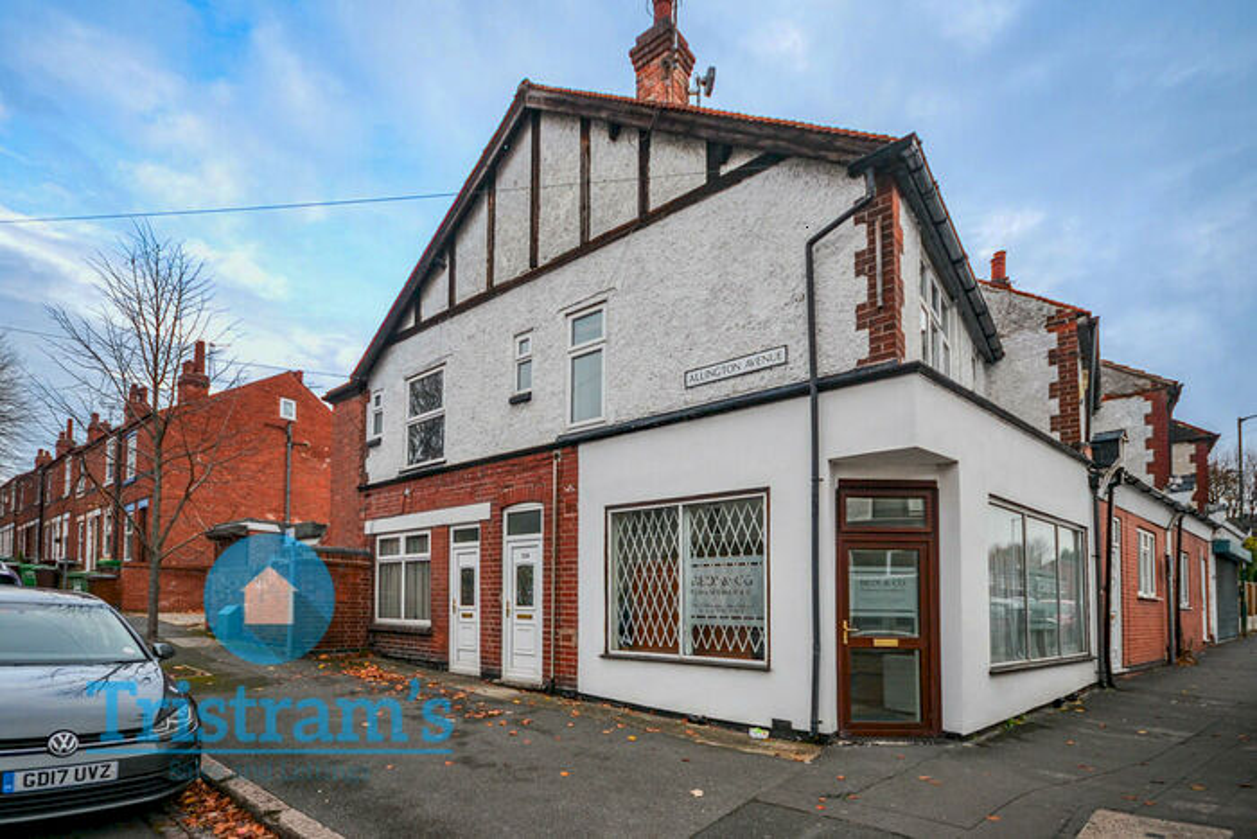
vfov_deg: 77.4
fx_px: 524
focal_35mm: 15
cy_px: 420
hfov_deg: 100.4
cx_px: 628
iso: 125
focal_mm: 10
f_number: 5.6
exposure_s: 1/125
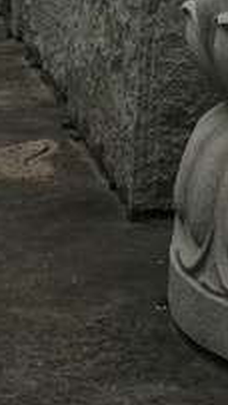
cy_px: -430
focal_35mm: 135
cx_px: 338
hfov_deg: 8.8
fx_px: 1453
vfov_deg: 13.4
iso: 50
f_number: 2
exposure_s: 1/307
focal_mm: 4.04
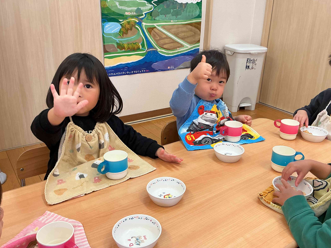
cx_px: 183
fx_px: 316
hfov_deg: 55.2
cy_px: 125
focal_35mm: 33
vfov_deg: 42.9
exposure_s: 1/60
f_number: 1.8
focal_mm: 3
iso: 50
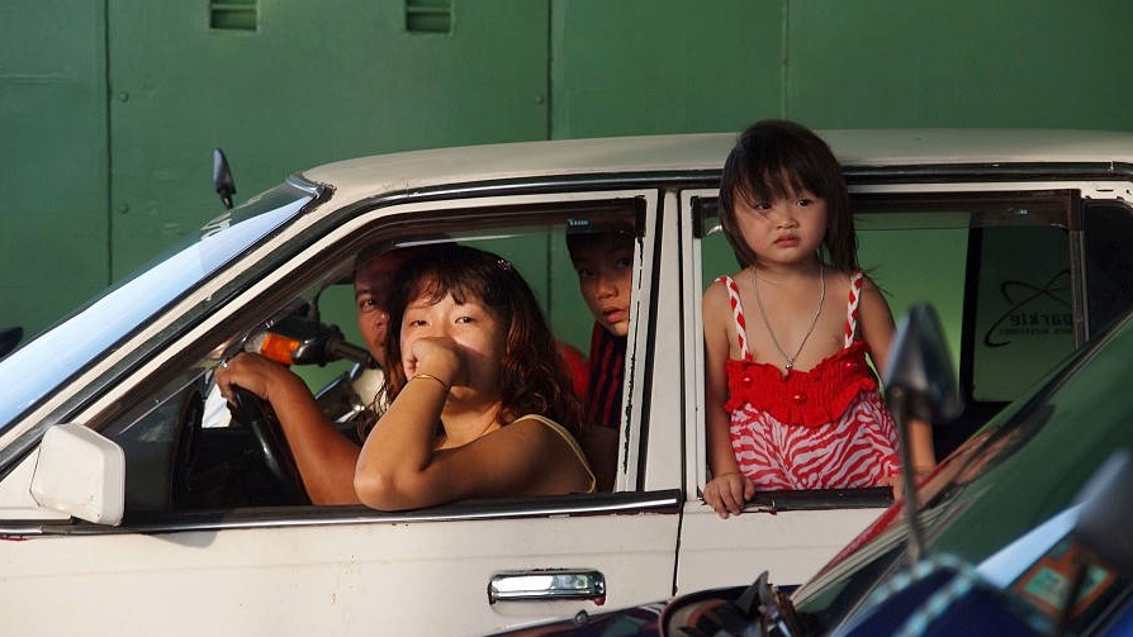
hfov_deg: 14.2
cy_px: 286
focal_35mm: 151
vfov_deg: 8.0
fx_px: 4537
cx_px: 566
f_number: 5.6
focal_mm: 95
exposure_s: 1/125
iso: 200
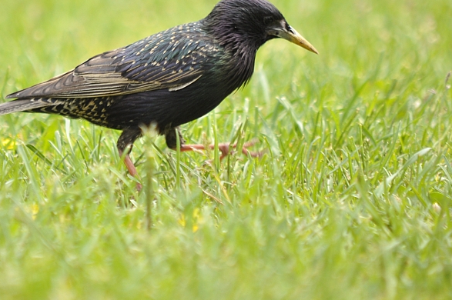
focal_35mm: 523
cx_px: 133
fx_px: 6559
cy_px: 65
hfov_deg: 3.9
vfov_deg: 2.6
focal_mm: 200
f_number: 5.6
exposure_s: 1/200
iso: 400
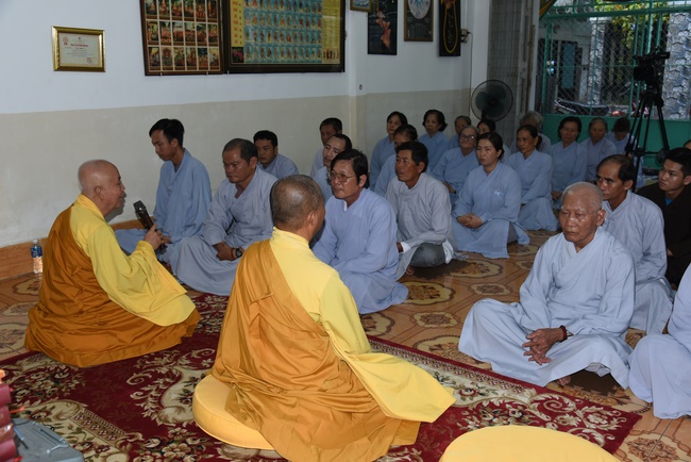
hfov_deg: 55.8
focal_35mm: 34
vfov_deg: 38.9
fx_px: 653
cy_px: 231
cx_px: 346
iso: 640
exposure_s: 1/80
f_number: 5.6
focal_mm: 34
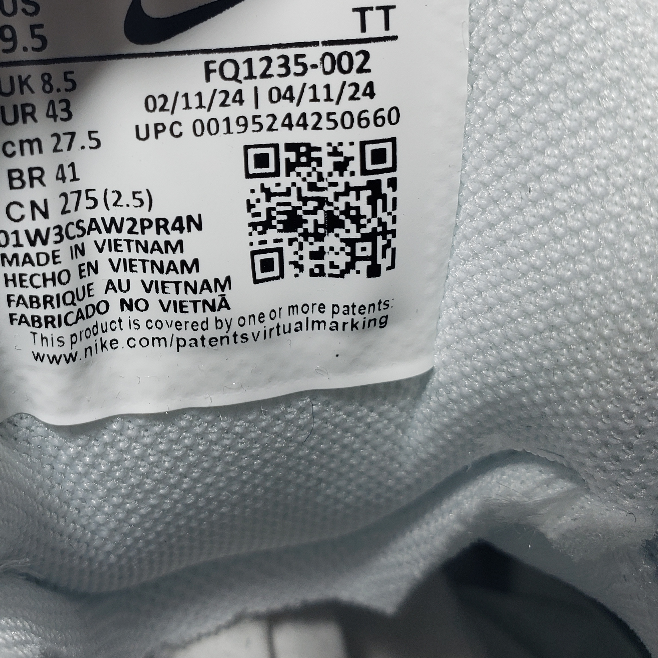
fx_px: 1011
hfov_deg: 35.0
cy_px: 241
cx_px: 140
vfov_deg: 35.8
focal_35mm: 47
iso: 50
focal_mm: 4.3
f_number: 2.4
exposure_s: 1/154
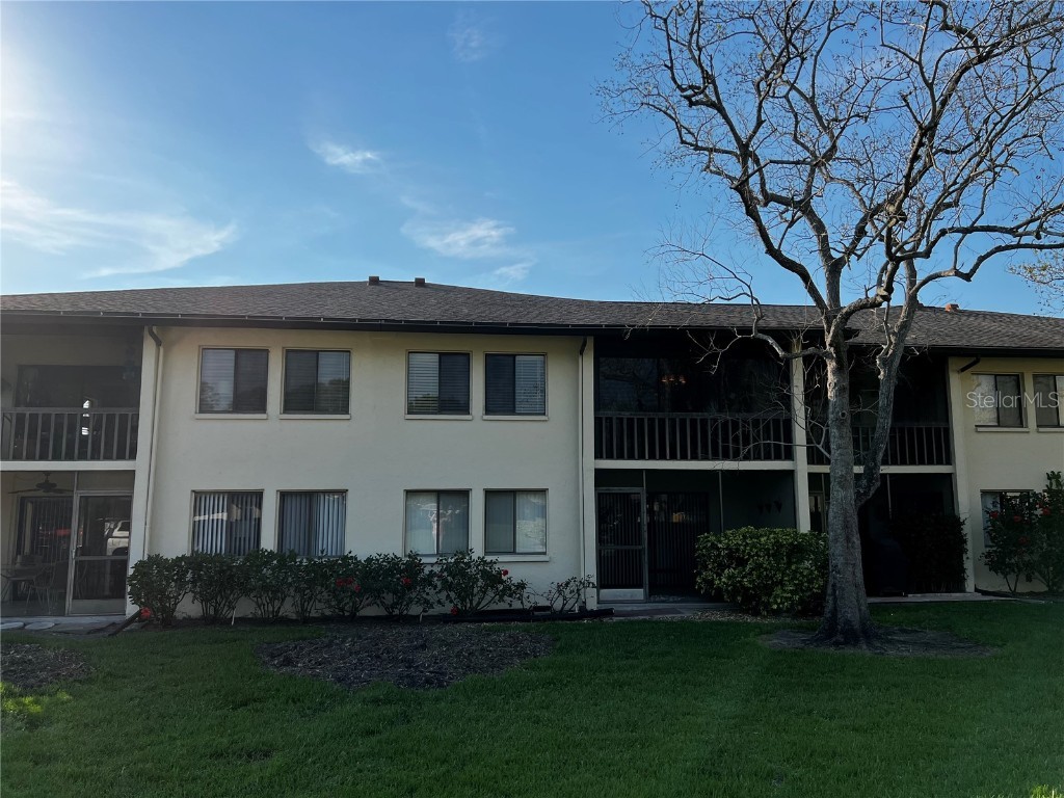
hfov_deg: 67.3
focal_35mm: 26
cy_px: 399
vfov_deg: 53.1
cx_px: 532
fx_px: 799
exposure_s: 1/4630
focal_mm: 5.7
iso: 50
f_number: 1.5
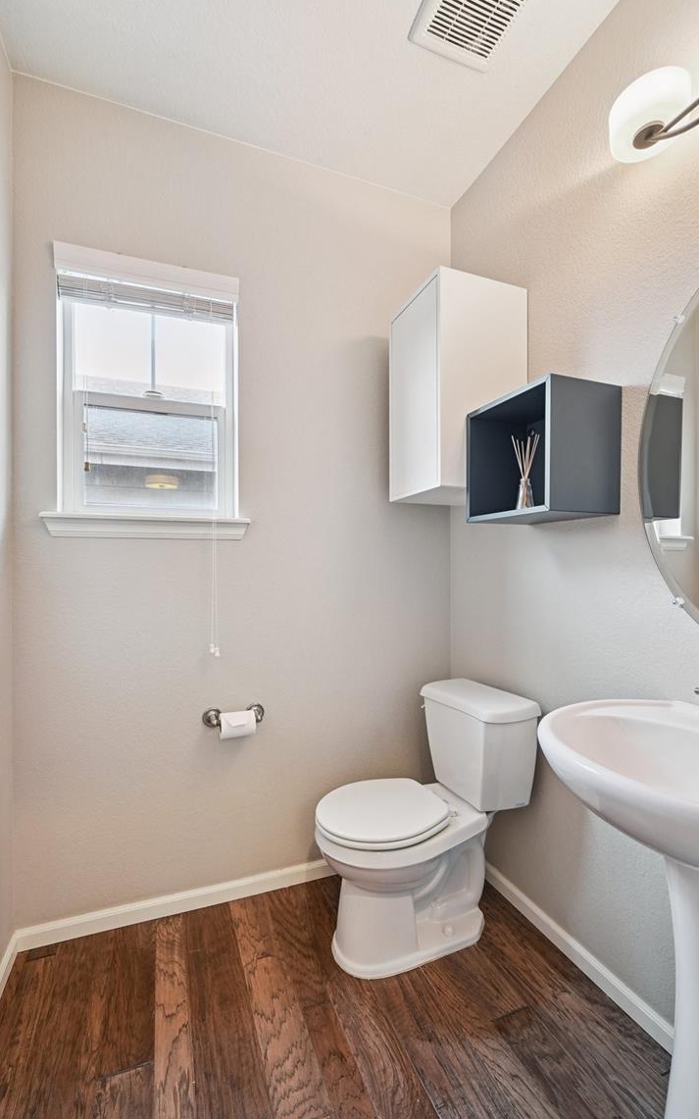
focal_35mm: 15
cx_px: 338
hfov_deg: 74.8
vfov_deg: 101.4
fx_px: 457
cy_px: 579
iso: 400
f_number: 10
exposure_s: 1/3.33
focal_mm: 14
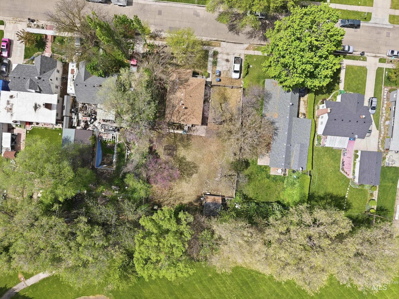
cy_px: 150
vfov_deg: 56.8
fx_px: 277
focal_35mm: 24
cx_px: 200
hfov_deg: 71.6
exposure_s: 1/6000
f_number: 1.8
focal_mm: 8.7
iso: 210
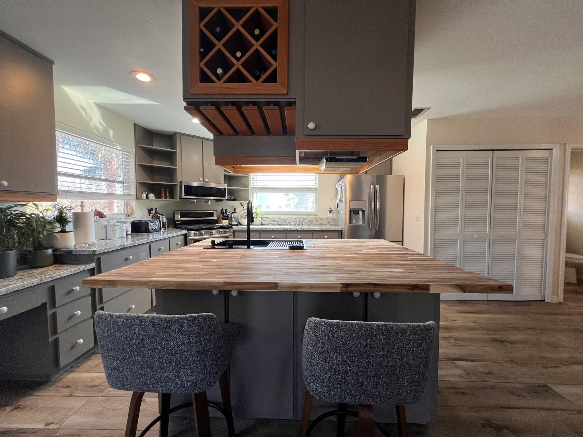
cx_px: 292
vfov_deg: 89.9
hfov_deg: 106.2
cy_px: 218
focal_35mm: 13
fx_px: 219
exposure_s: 1/120
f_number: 1.8
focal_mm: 1.57
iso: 200
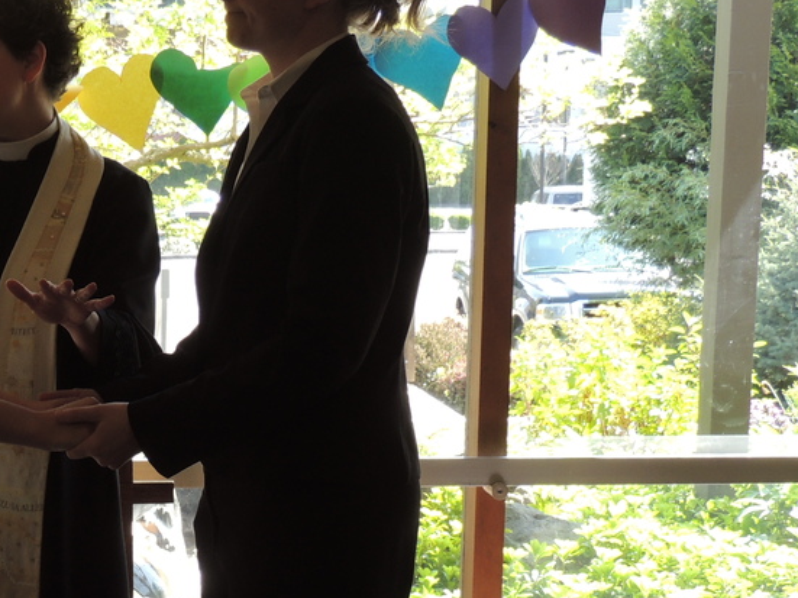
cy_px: 502
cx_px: 46
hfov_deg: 20.6
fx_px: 2143
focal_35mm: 93
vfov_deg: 15.7
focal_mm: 7.1
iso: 100
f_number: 3.3
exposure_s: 1/60
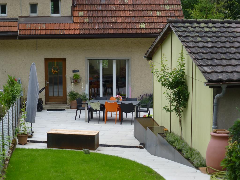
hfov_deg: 26.0
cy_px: 90
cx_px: 120
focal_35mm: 75
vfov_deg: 19.6
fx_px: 520
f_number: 5
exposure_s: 1/80
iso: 100
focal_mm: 13.3
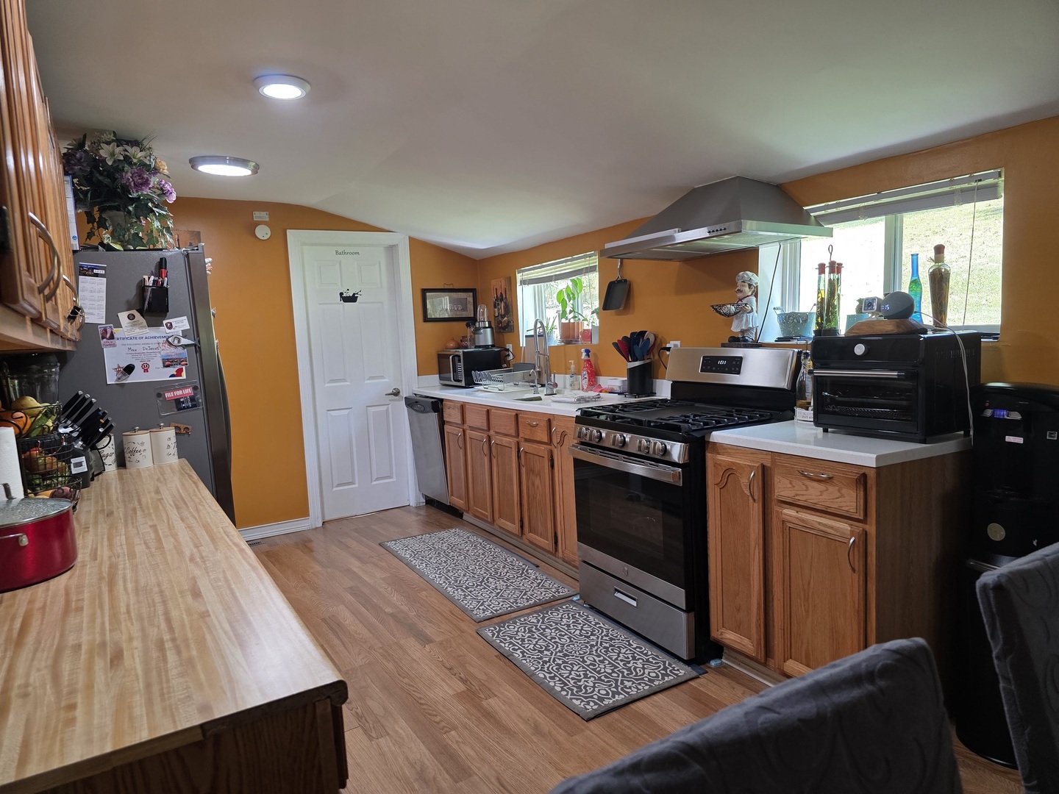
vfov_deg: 58.9
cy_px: 397
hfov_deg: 73.9
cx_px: 530
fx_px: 704
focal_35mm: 23
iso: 200
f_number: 1.7
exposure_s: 1/120
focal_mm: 6.3
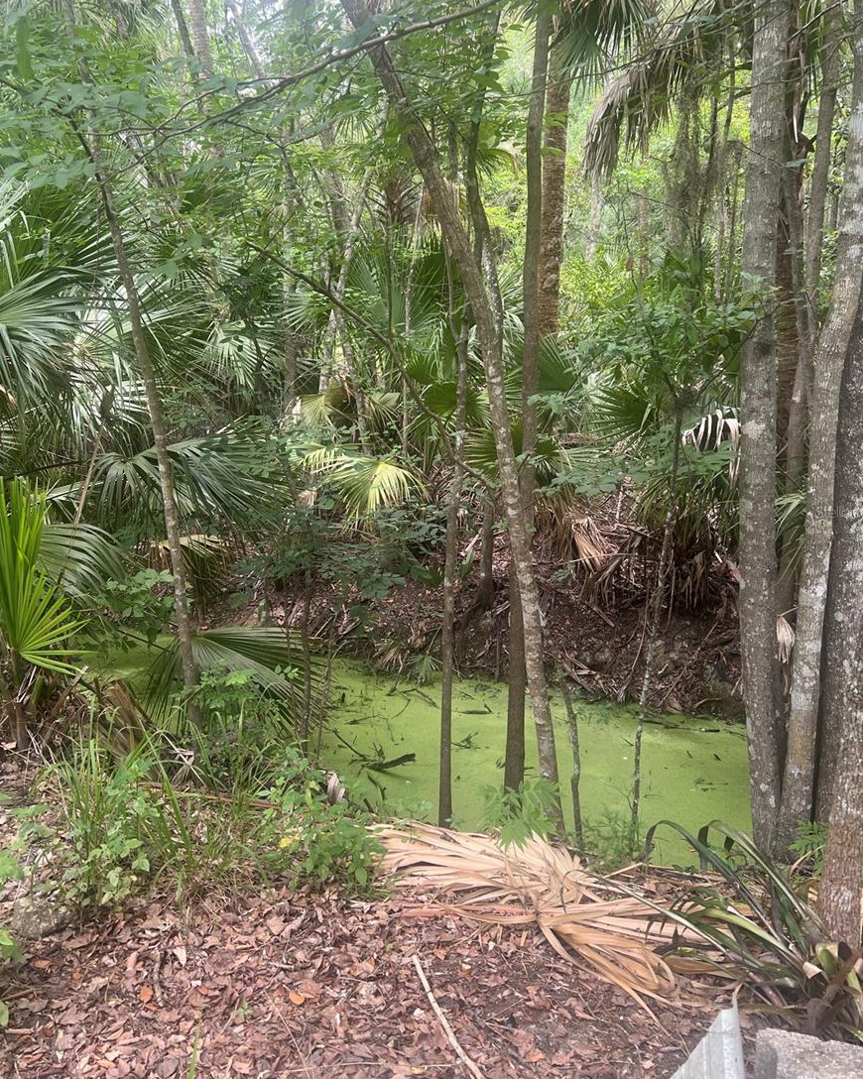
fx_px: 894
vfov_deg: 62.2
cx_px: 439
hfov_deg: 51.5
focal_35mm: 28
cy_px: 512
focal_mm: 5.7
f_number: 1.5
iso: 40
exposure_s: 1/166
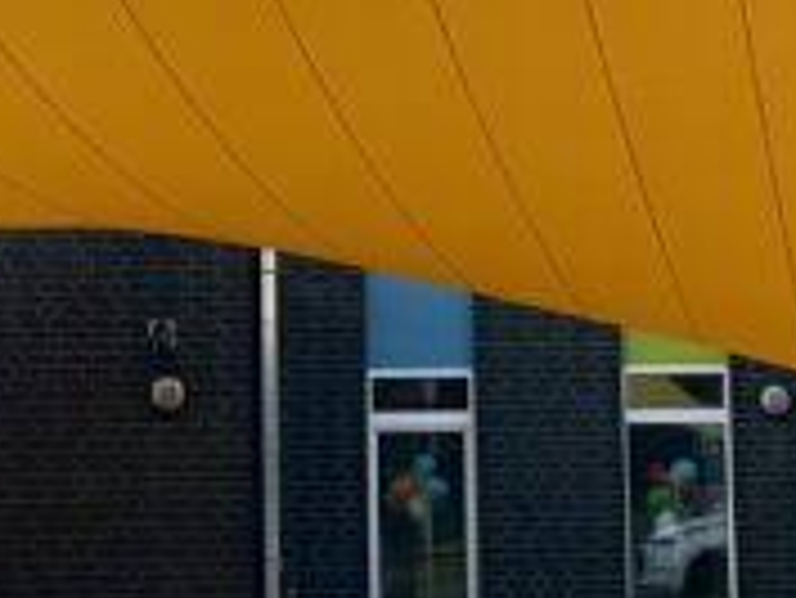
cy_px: 67
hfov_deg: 14.2
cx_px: 288
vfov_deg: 10.6
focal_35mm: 139
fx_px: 3198
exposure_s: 1/4016
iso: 80
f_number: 1.78
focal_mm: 6.86
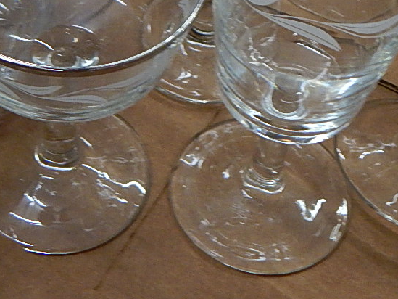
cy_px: -83
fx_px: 1139
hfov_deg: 19.8
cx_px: 199
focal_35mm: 99
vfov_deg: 14.4
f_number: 3.3
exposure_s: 1/30
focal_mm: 6.1
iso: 280
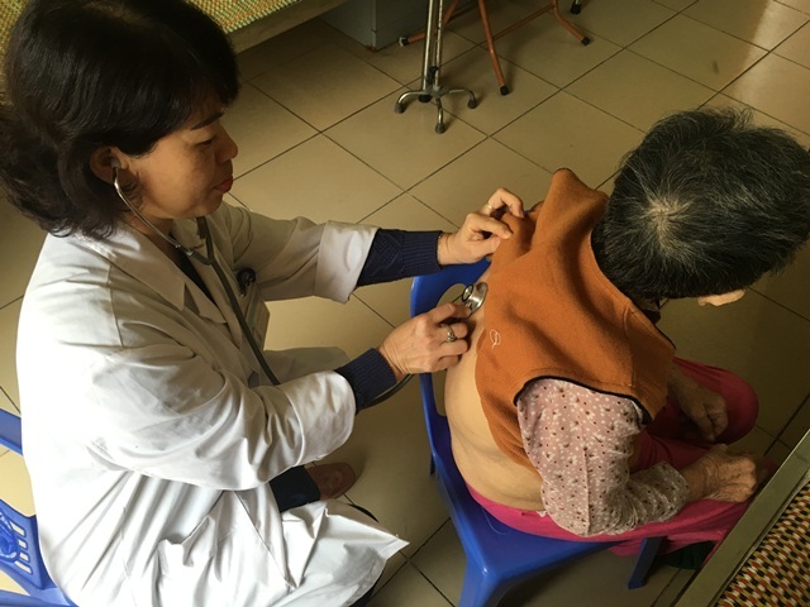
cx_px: 405
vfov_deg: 48.2
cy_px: 304
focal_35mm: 29
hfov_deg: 61.7
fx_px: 679
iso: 50
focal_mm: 4.15
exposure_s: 1/33
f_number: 2.2
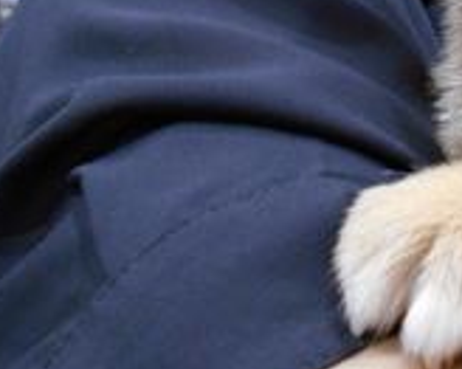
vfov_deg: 15.9
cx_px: 600
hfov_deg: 19.1
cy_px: -79
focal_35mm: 93
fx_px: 1271
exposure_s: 1/30
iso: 320
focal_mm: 4.6
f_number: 3.2
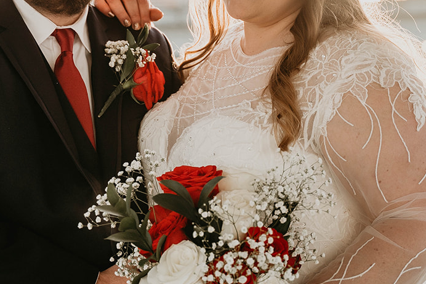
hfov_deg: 18.4
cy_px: 88
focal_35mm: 111
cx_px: 246
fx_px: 1313
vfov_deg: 12.3
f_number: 2.8
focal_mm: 48
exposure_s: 1/800
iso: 320
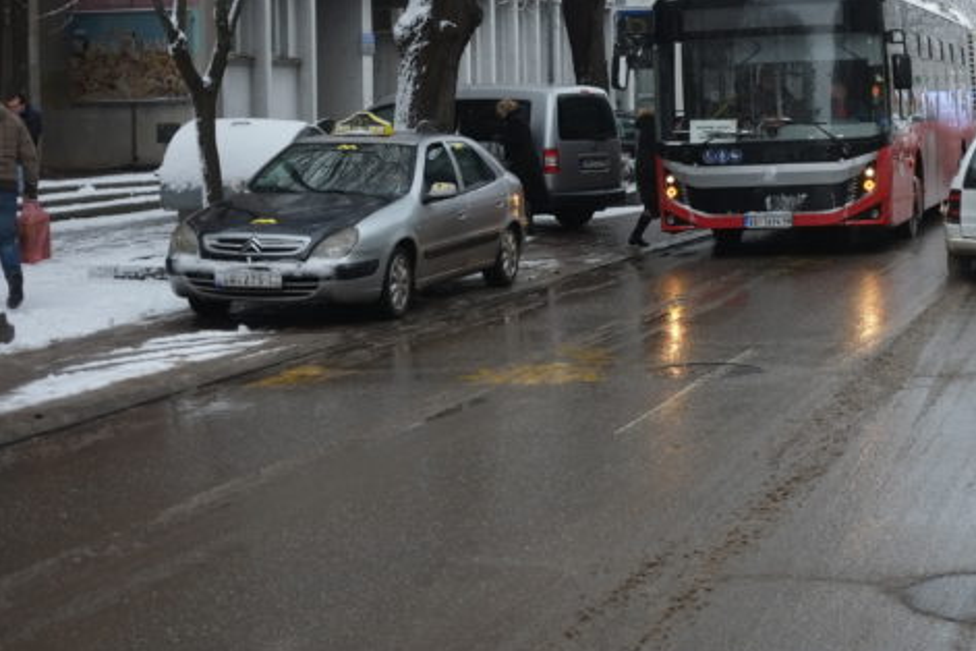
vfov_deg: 20.1
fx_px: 1816
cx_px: 763
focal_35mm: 67
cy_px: 128
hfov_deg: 29.5
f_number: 2.8
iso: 200
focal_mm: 27
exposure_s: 1/600
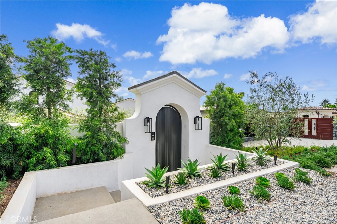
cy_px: 112
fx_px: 178
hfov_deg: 86.9
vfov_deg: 64.6
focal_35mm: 19
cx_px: 168
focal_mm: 19
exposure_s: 1/8000
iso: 1250
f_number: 11
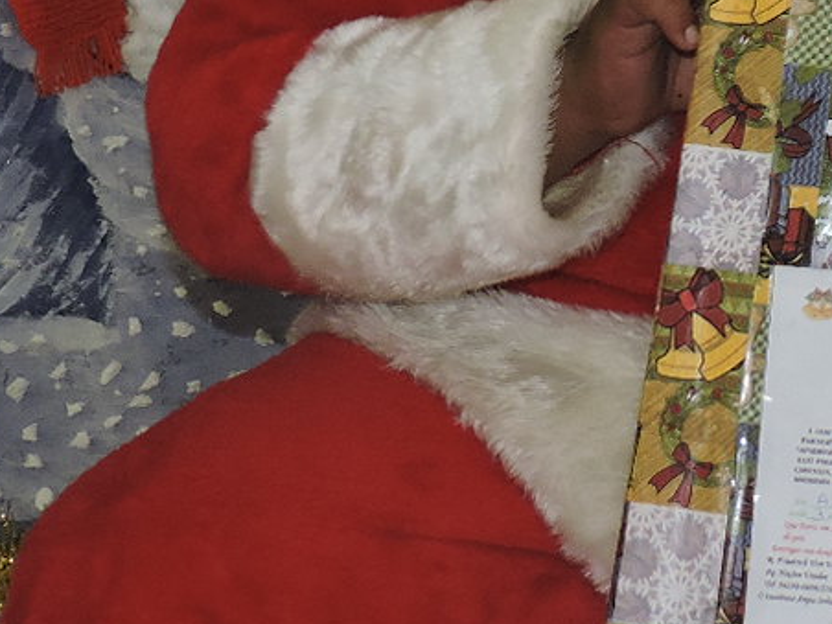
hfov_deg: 15.3
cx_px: 1005
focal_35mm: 124
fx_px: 2980
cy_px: 118
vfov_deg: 11.9
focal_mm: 6.2
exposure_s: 1/30
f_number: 3.3
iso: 200
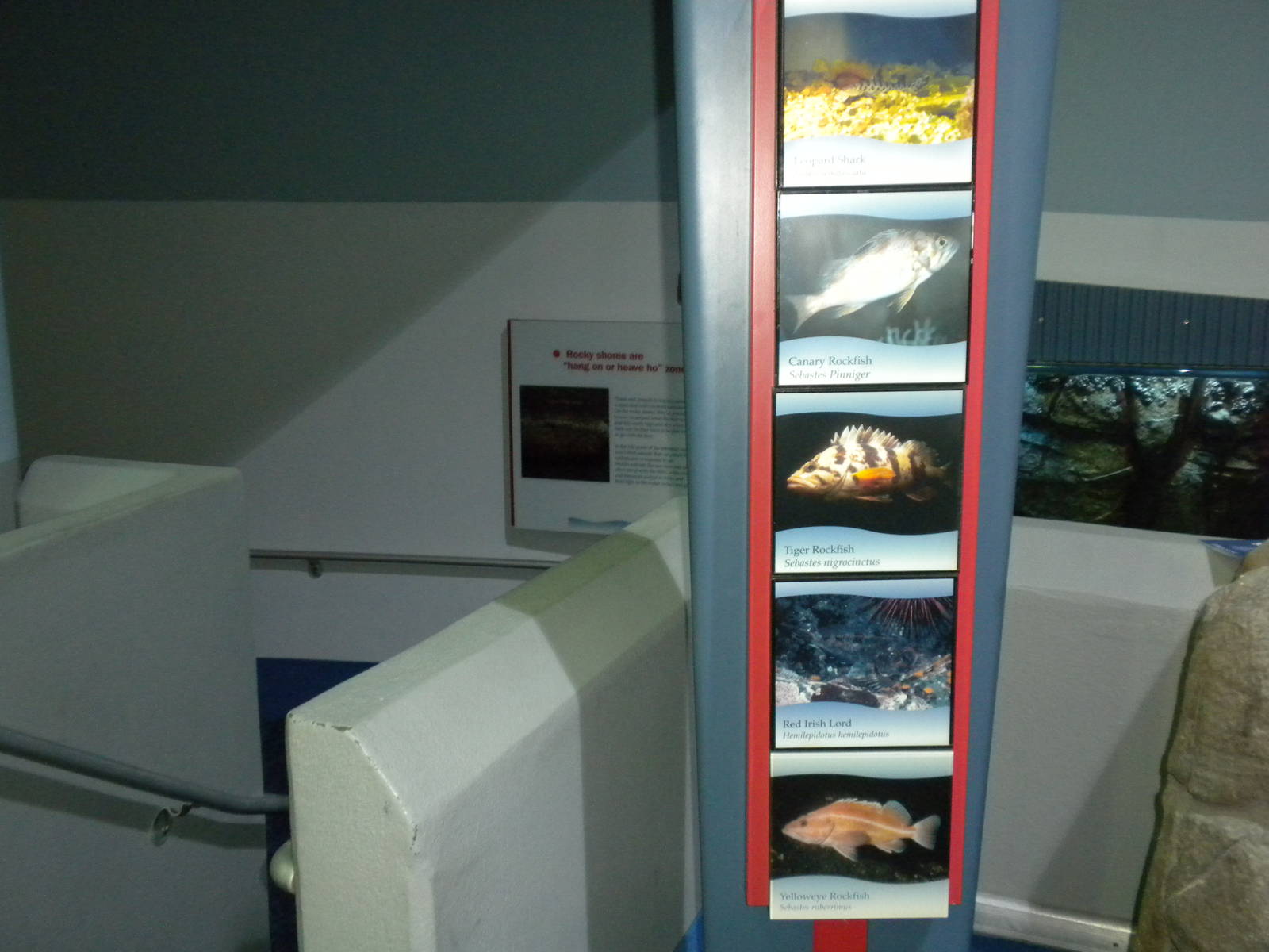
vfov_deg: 38.7
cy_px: 476
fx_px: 1356
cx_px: 634
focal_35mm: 37
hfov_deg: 50.1
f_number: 3.5
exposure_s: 1/30
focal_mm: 6.6
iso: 400
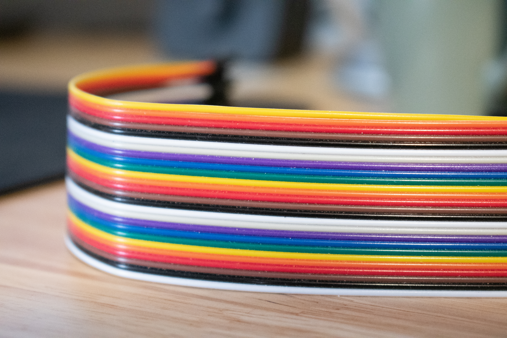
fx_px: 1155
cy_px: 169
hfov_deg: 24.8
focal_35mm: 82
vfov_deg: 16.7
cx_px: 254
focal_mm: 55
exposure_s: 1/60
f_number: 5.6
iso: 8000
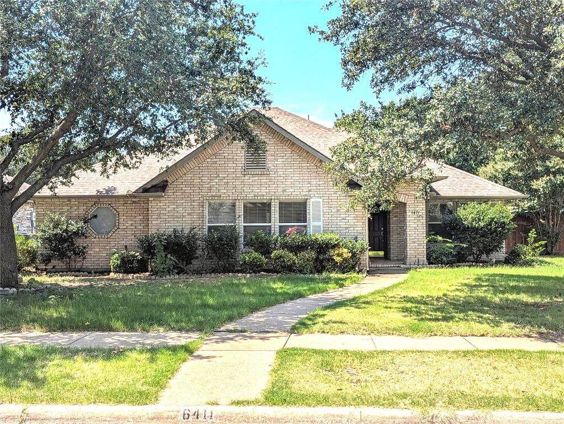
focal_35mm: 24
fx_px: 392
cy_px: 212
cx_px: 282
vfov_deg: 56.9
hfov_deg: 71.5
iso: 44
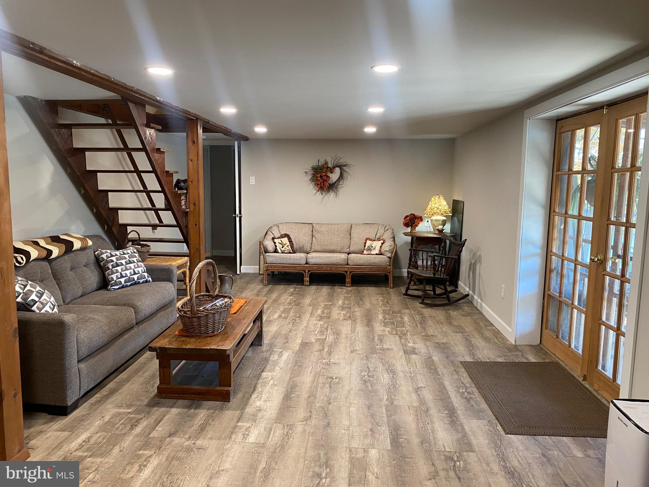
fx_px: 487
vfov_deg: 53.1
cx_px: 324
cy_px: 244
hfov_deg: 67.3
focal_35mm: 26
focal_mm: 4.25
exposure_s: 1/60
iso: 160
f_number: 1.8
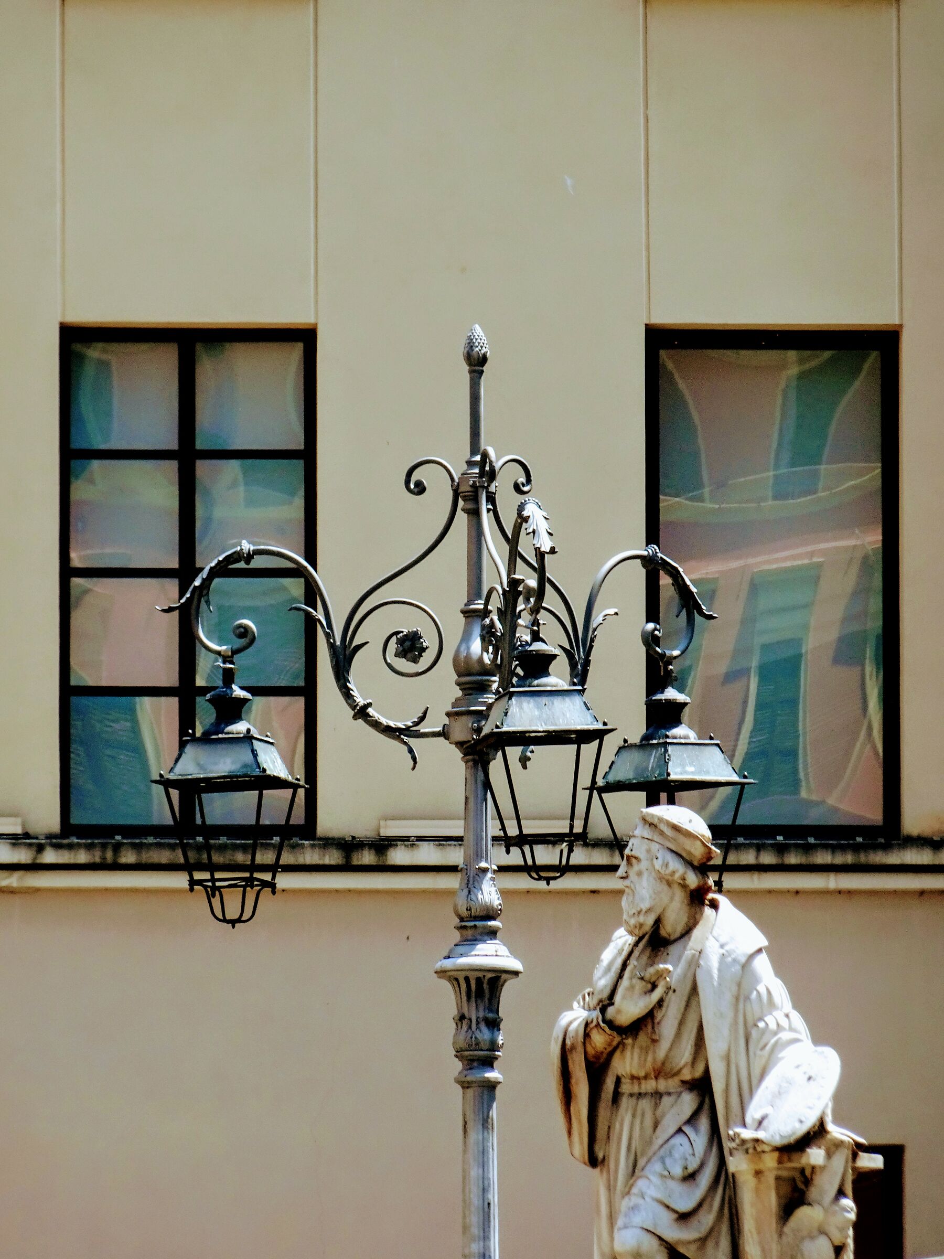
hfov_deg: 4.1
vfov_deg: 5.4
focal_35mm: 366
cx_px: 472
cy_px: 630
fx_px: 13308
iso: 100
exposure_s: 1/250
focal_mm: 62.47
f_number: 6.3
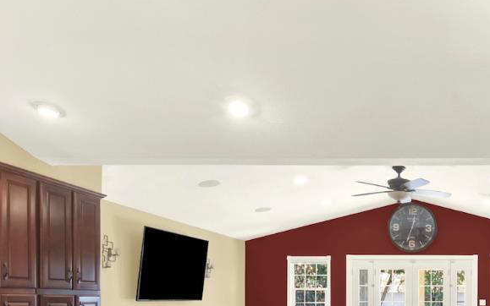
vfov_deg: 32.0
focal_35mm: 37
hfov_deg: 47.2
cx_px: 444
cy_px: 298
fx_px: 494
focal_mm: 14
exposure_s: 1/4
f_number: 14
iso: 100
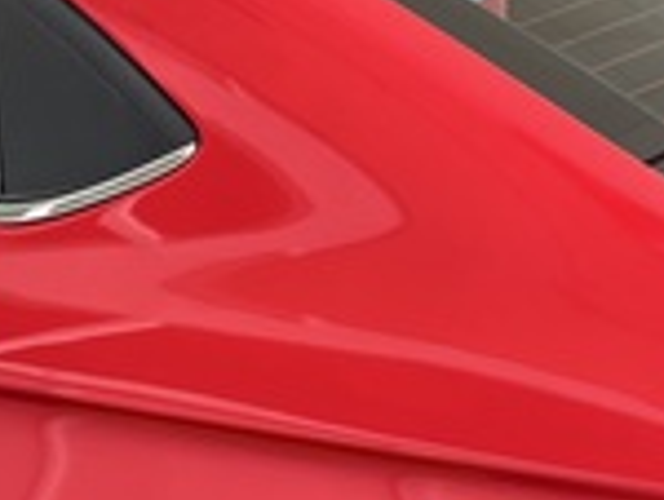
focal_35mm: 79
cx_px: -24
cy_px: 396
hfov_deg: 23.5
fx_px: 1518
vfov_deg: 18.6
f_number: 1.5
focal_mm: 5.7
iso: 125
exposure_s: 1/115
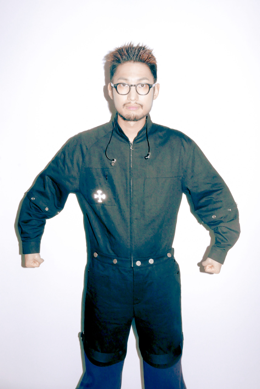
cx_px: 130
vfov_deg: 55.8
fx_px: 368
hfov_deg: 38.9
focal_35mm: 34
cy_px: 194
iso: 200
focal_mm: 15.4
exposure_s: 1/200
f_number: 11
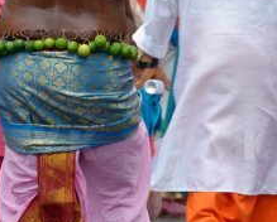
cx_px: 64
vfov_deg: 2.2
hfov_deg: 2.7
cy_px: 30
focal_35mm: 710
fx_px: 5833
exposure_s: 1/400
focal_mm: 185
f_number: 6.3
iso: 200
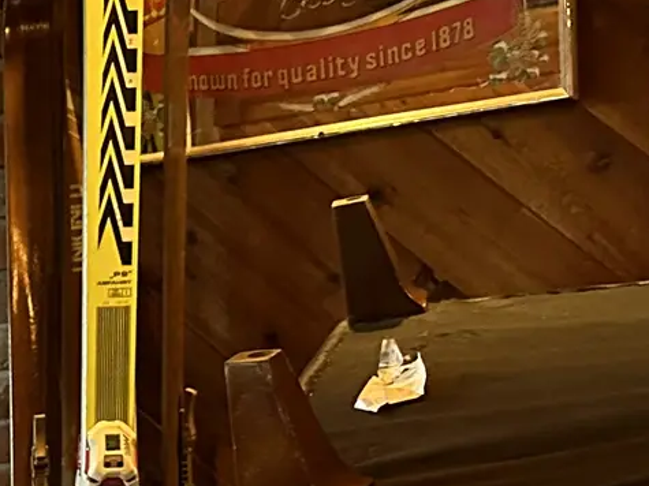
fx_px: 1893
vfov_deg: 13.7
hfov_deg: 17.6
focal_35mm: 101
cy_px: 732
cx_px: -301
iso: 640
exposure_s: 1/40
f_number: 1.78
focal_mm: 6.86
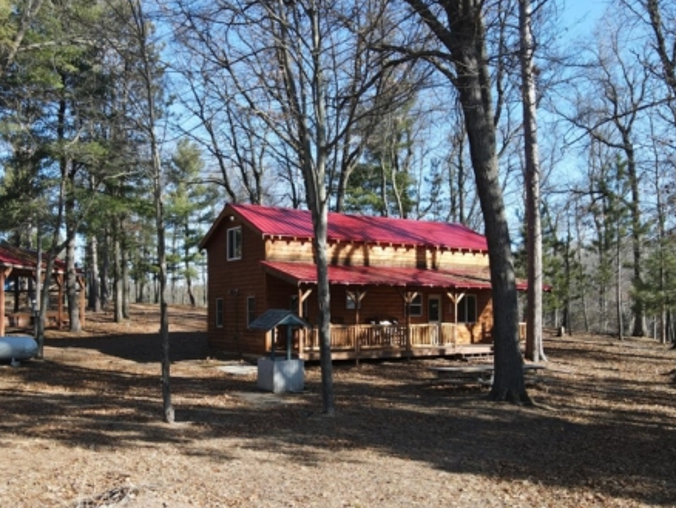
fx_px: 625
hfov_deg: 56.6
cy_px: 313
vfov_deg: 43.9
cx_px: 290
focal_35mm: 32
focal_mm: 4.5
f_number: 2.8
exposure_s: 1/200
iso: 110
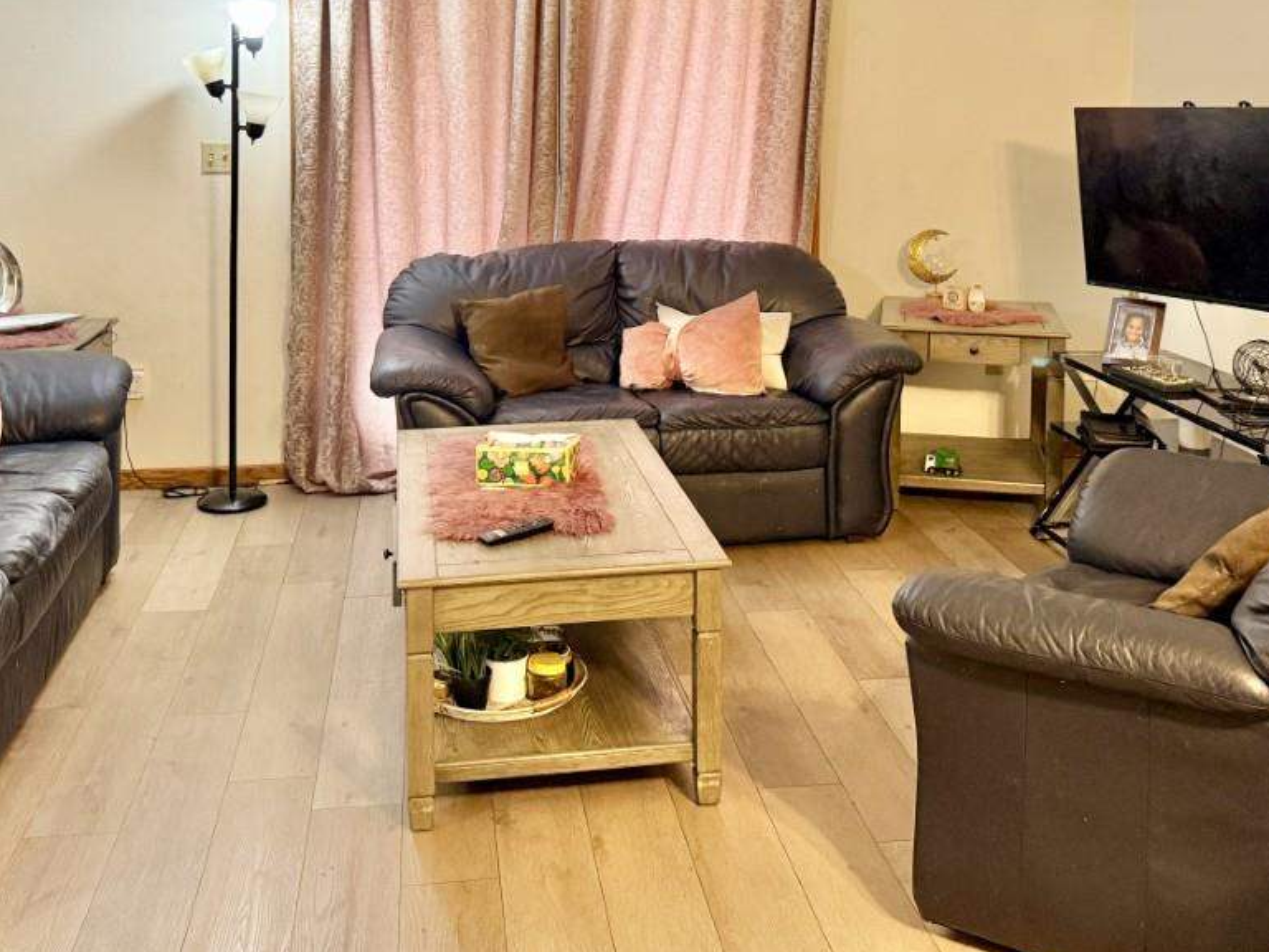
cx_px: 659
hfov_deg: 46.8
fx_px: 1466
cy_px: 177
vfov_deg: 34.7
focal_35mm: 40
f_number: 1.78
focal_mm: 6.76
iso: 320
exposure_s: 1/60
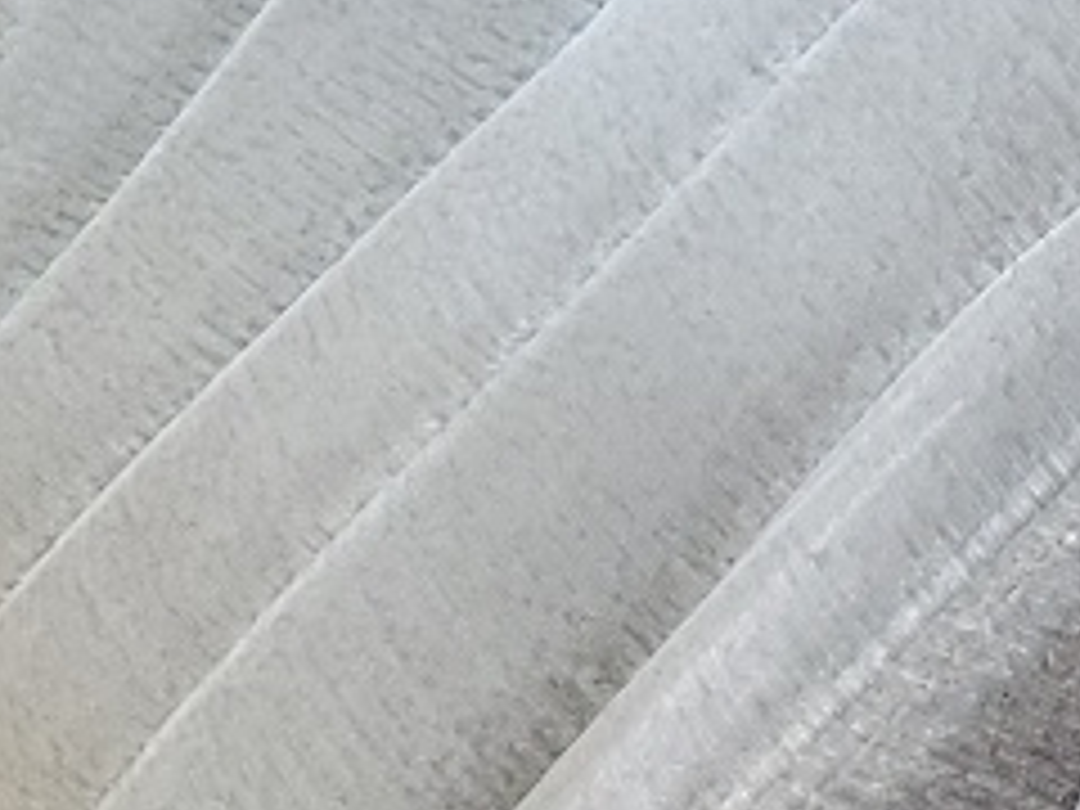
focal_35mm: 173
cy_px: 0
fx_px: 5398
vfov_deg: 8.5
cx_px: -1854
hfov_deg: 9.6
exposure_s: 1/30
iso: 97
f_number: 1.5
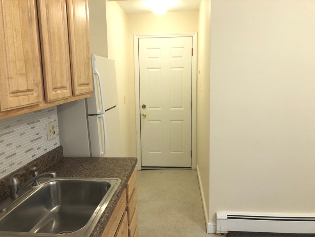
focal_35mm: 28
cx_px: 158
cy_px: 118
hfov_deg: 63.4
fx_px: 255
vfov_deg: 49.8
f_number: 1.8
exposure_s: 1/24
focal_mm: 3.99
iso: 40
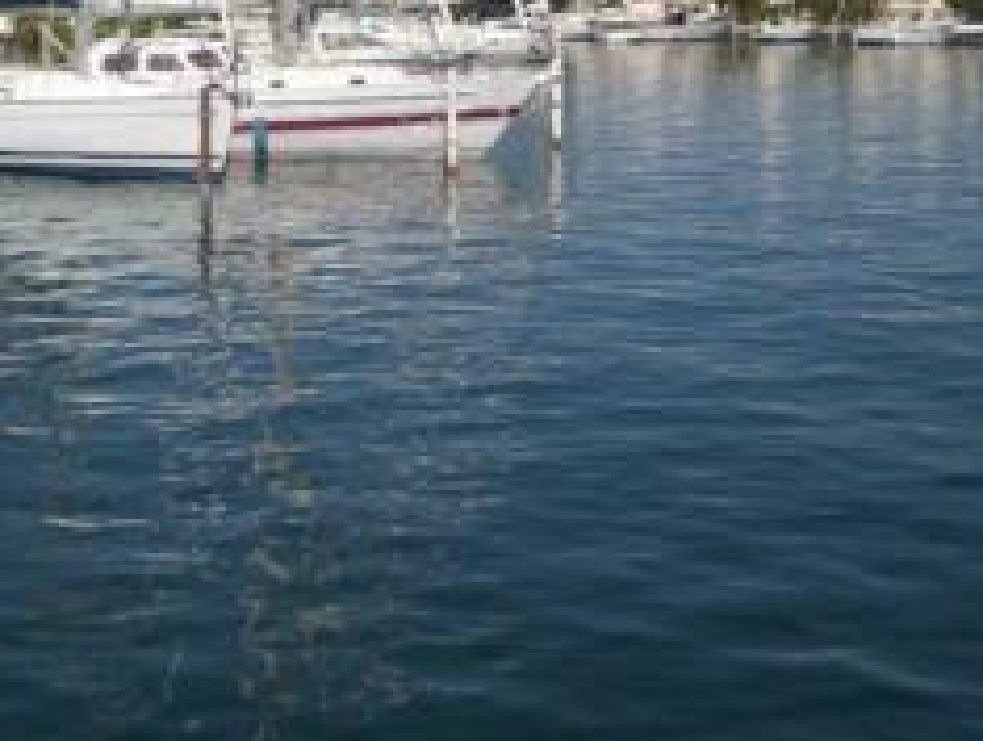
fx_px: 2304
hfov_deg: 24.1
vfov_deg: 17.7
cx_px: 468
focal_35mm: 81
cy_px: -29
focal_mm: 4.99
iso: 100
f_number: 4.5
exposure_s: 1/2000
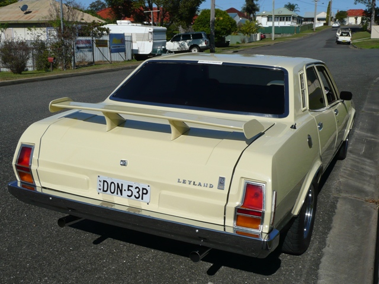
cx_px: 190
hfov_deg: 46.8
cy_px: 142
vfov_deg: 36.0
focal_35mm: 40
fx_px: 438
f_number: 9
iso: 100
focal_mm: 6.5
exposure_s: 1/320
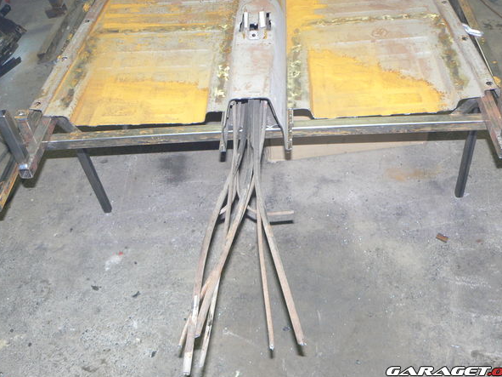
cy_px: 175
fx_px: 565
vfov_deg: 36.8
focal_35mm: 39
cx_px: 260
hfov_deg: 47.9
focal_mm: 6
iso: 160
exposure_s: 1/30
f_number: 2.8
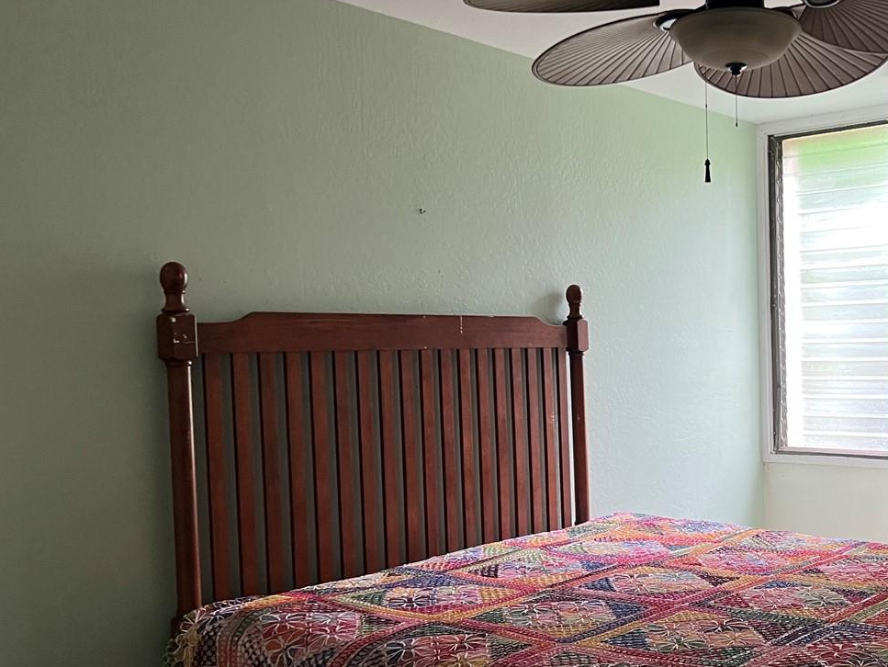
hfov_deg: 42.0
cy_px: 391
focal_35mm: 43
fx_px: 1103
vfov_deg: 33.5
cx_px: 703
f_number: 1.5
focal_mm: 5.7
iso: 160
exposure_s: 1/60
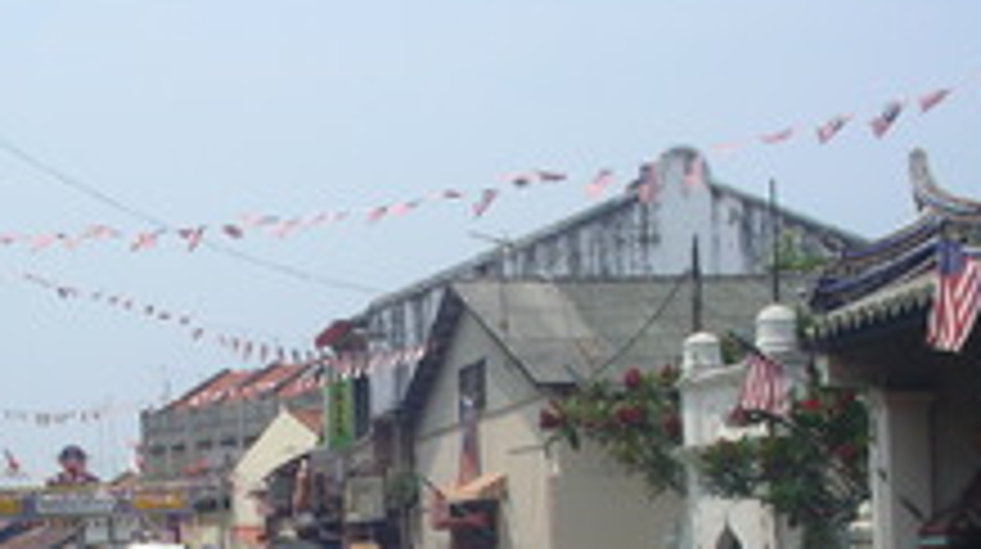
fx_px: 2156
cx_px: 351
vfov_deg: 14.2
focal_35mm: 83
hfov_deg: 25.5
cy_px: 616
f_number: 6.9
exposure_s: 1/200
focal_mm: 5.7
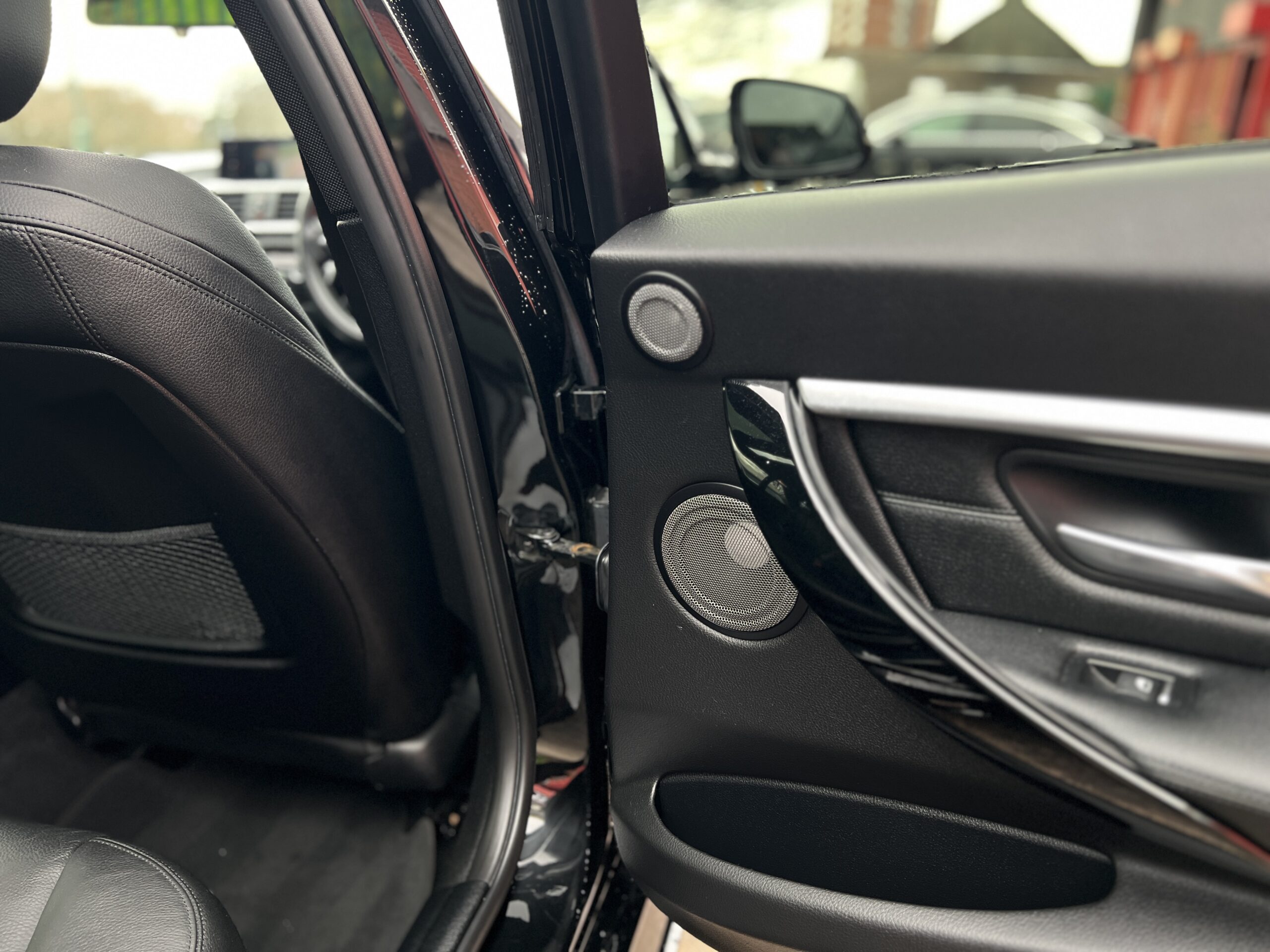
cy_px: 476
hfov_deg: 67.3
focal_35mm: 26
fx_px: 954
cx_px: 635
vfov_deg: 53.1
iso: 125
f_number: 1.5
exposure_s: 1/82
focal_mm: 5.7
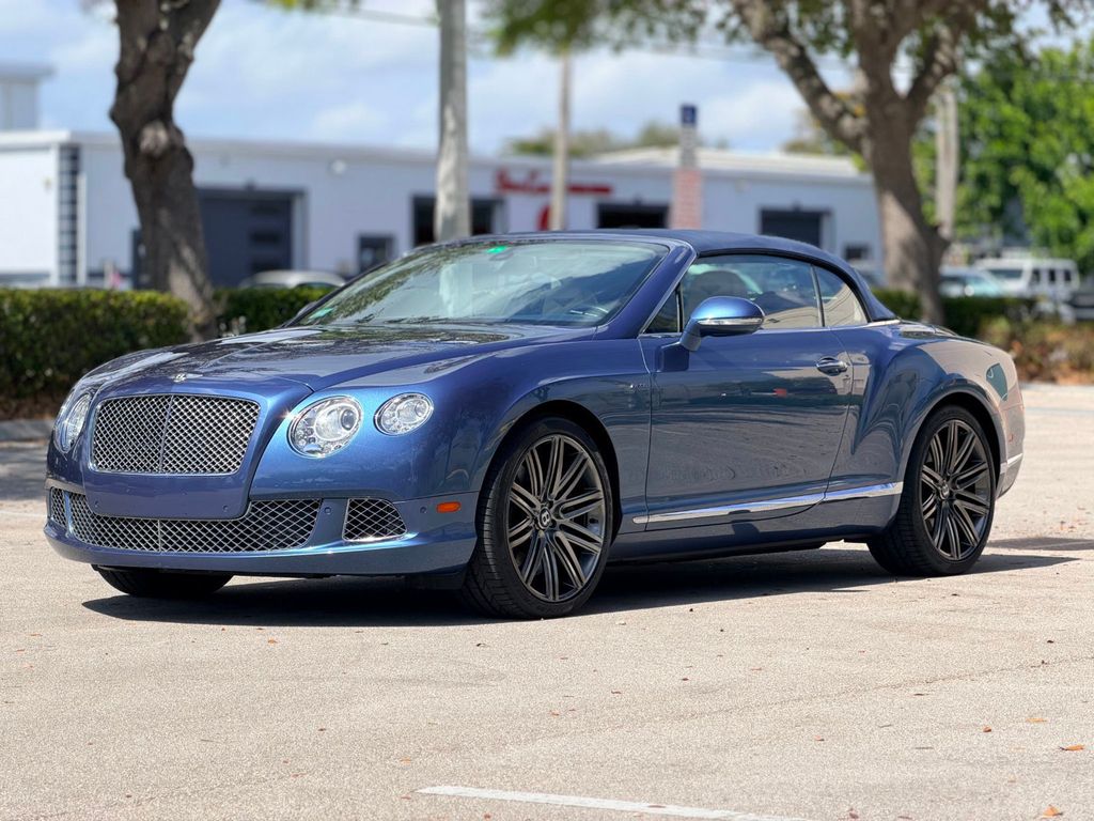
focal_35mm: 100
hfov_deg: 19.6
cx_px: 547
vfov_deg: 14.8
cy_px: 410
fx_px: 3160
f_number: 2.8
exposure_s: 1/638
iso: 25
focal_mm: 16.89
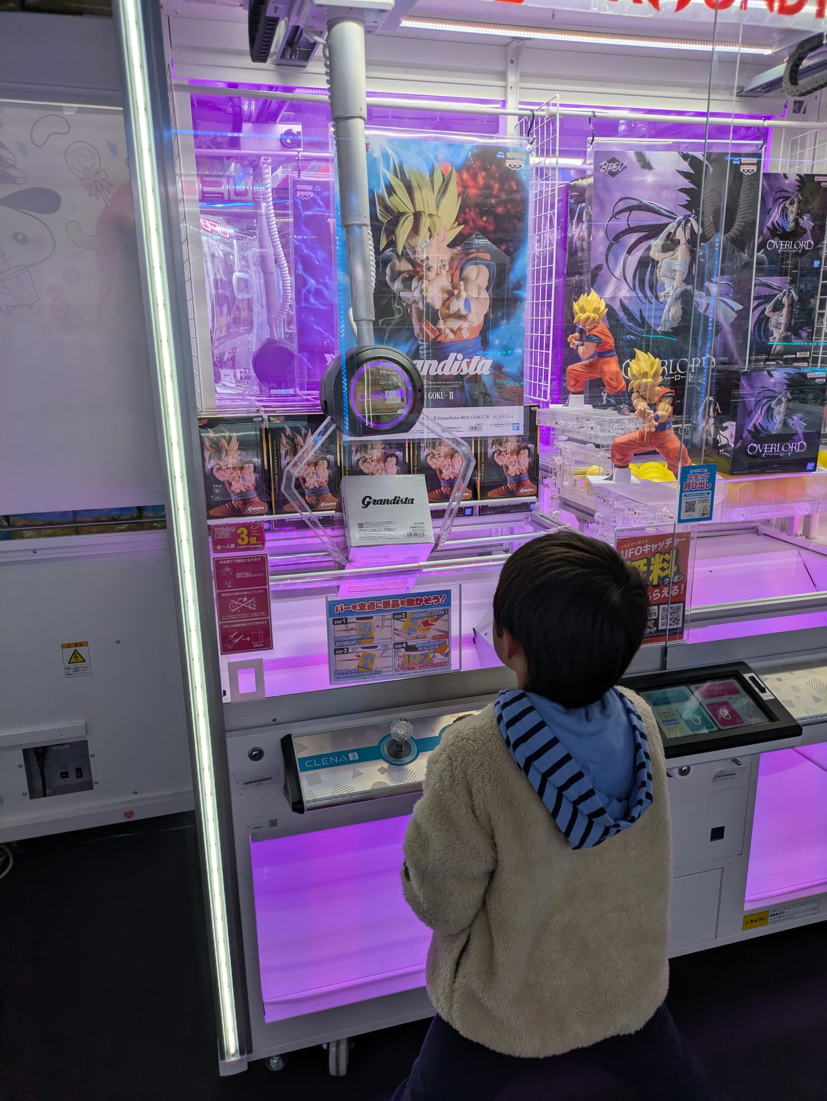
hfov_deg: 54.9
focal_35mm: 25
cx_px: 414
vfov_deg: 69.4
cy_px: 550
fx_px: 796
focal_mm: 5.43
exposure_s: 1/508
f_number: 1.89
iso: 50
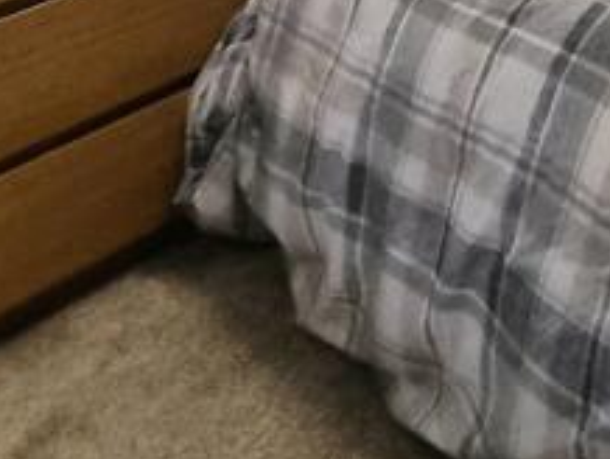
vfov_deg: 15.4
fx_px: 1076
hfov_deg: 24.4
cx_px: 923
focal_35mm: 61
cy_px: -599
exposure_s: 1/50
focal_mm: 2.2
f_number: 2.2
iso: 200
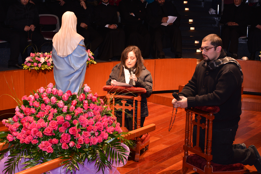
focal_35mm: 70
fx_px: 508
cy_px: 87
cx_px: 130
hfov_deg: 28.8
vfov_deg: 19.5
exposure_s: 1/60
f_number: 8
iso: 800
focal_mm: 70
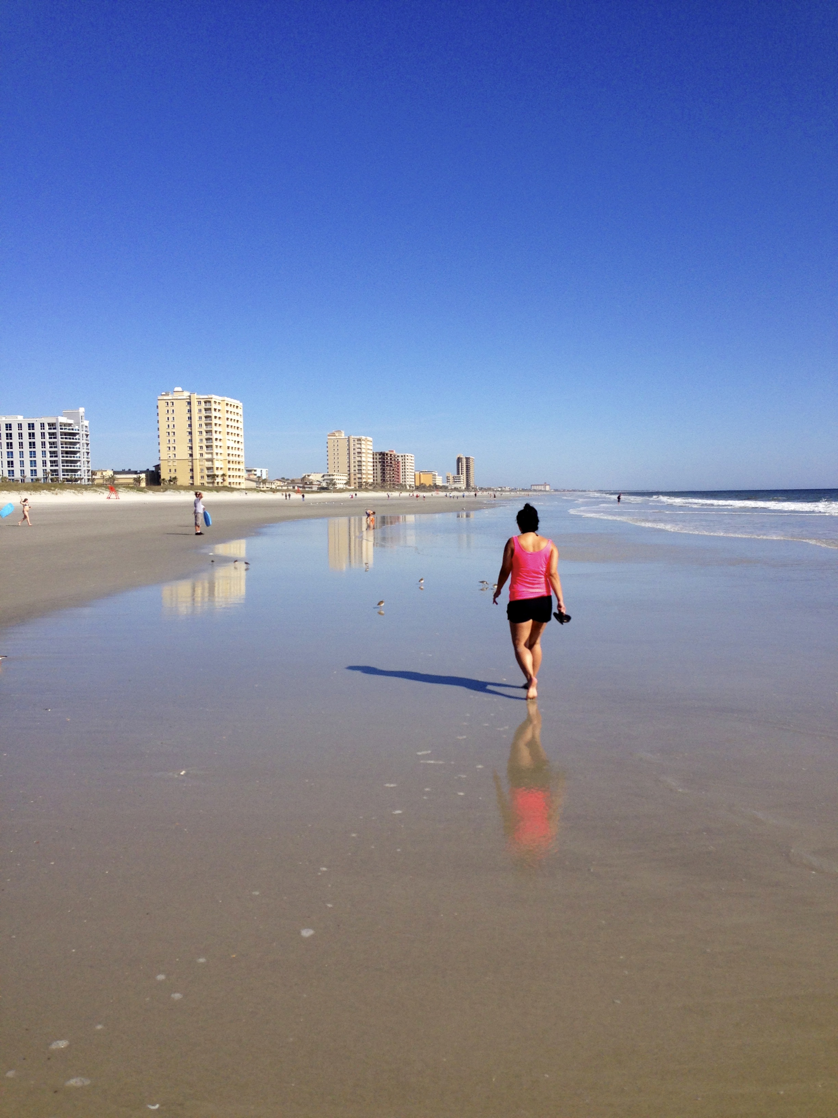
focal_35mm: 33
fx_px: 1065
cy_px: 559
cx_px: 419
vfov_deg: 55.4
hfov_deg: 42.9
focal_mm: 4.13
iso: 50
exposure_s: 1/2463
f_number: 2.4
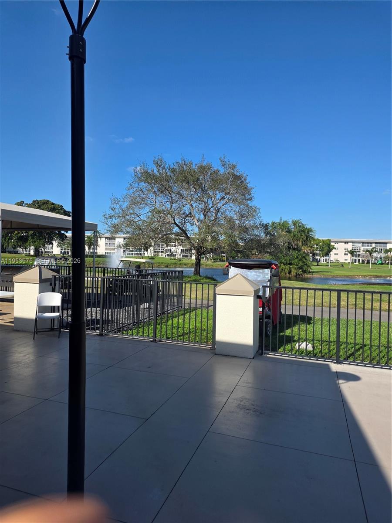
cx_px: 196
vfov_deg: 73.9
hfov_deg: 58.9
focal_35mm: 23
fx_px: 347
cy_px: 262
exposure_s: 1/5608
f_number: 1.7
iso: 80
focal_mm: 6.25
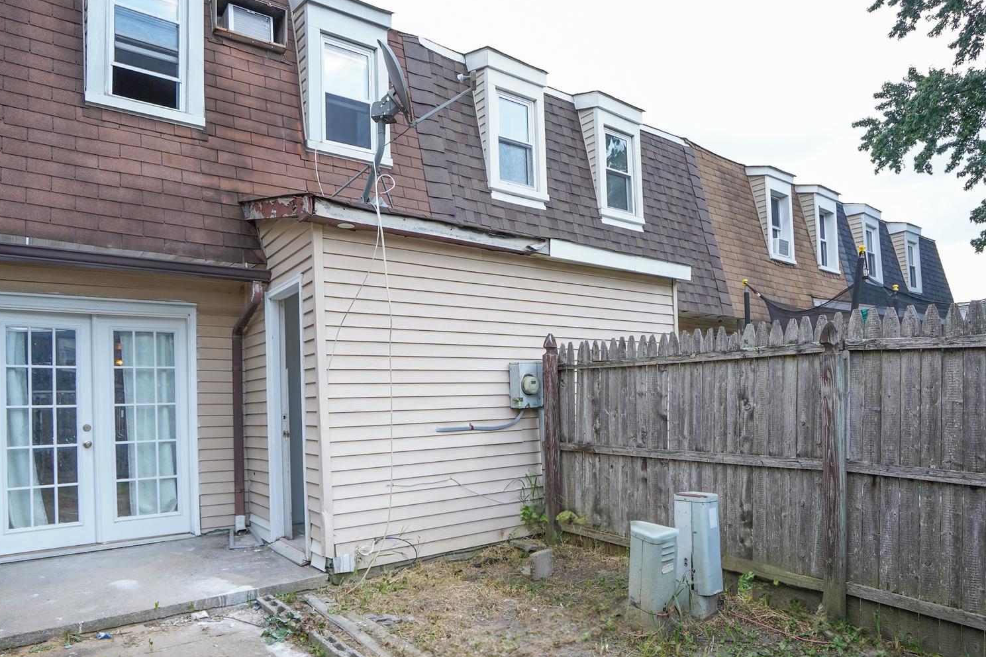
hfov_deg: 78.5
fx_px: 603
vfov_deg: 56.8
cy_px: 395
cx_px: 467
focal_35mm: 22
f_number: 4
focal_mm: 16
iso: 500
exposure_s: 1/1250
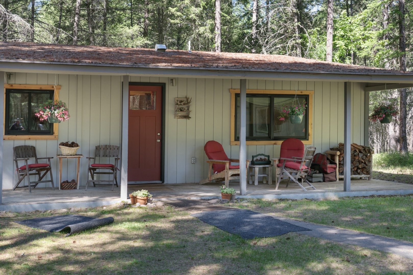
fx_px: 493
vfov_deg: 31.2
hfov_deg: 45.4
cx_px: 206
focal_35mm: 43
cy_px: 138
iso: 400
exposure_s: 1/6
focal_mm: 43
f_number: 8
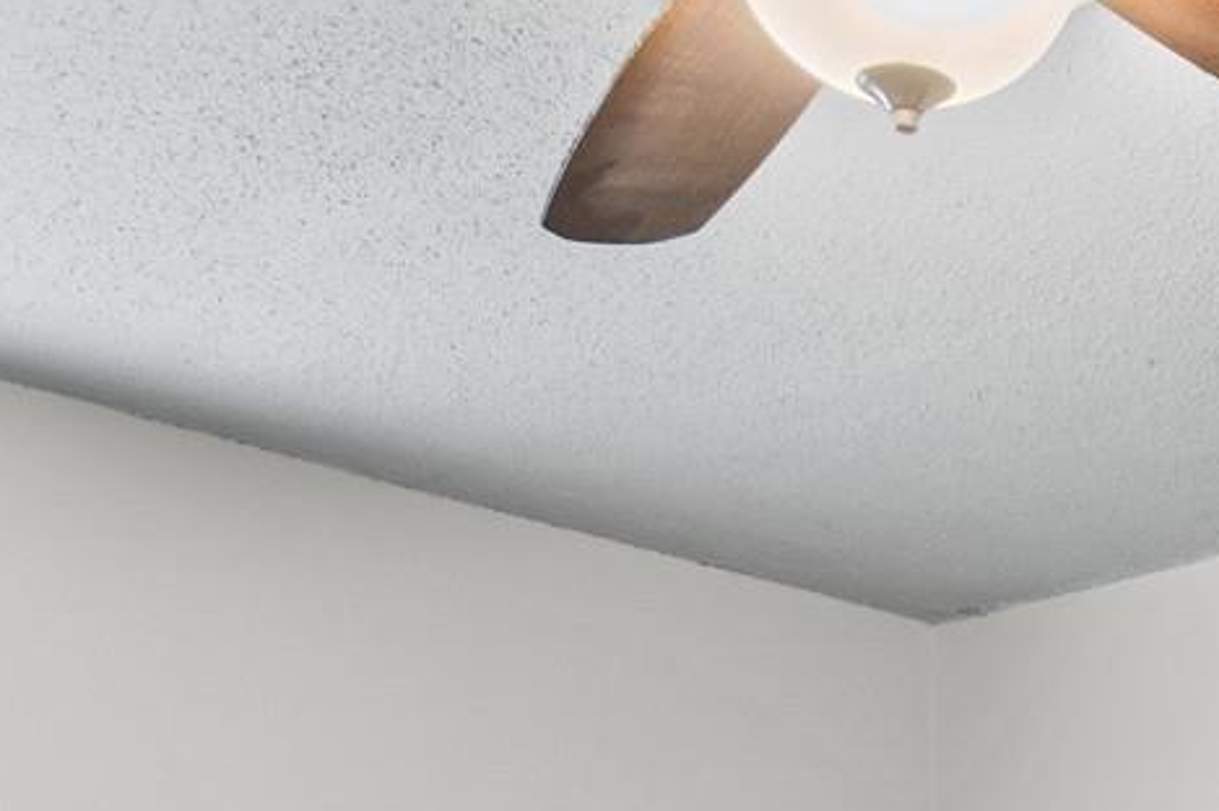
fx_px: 3248
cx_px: 1762
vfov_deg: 12.7
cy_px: 1531
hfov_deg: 19.0
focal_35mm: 96
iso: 250
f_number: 9
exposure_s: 1.6
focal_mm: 12
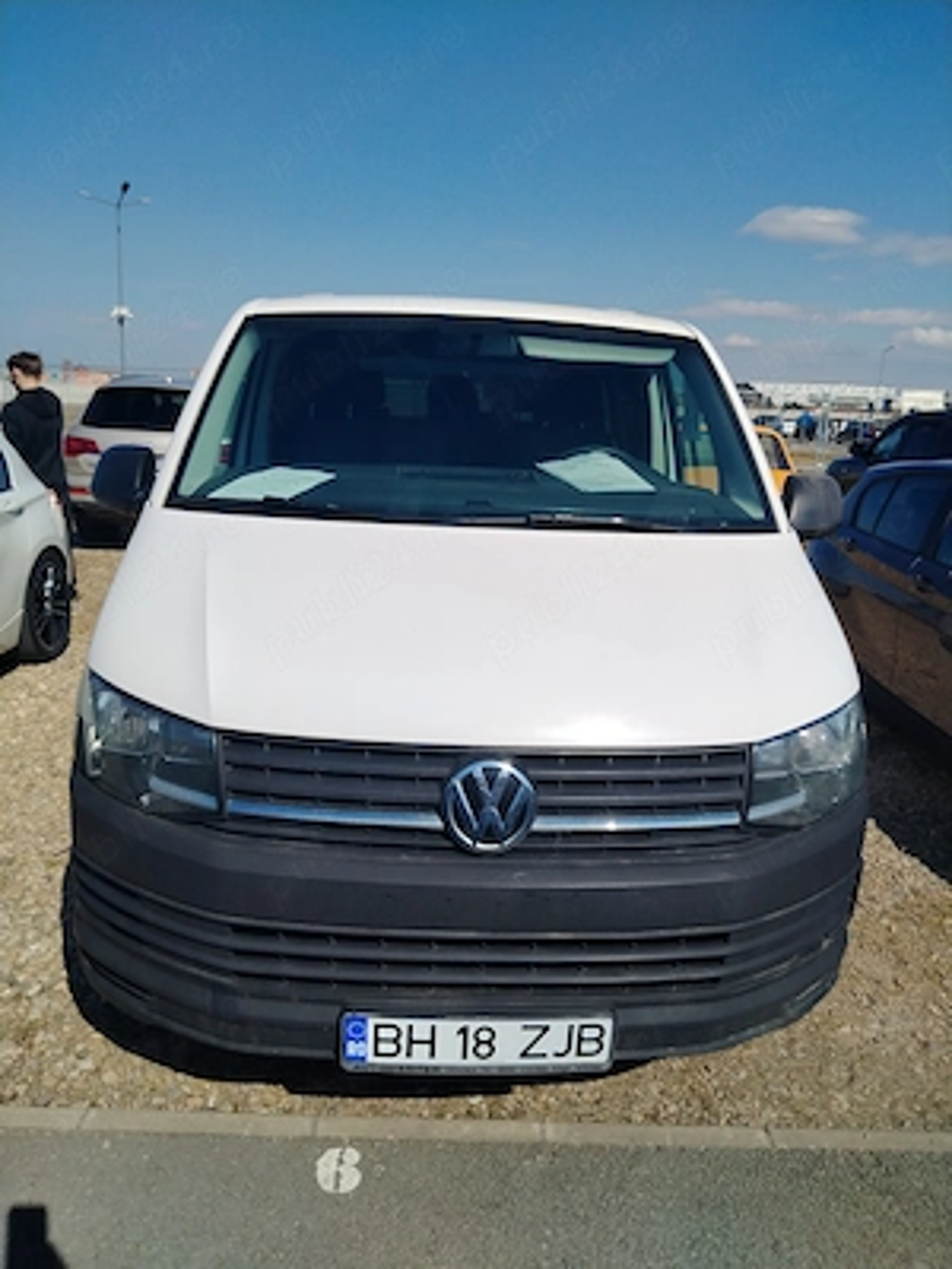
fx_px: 953
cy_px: 634
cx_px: 476
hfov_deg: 53.1
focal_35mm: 26
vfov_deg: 67.3
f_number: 1.8
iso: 100
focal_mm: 4.25
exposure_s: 1/3111
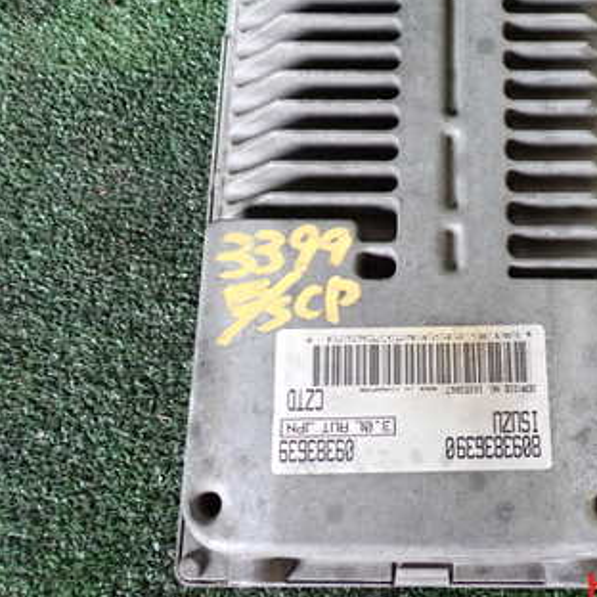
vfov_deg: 33.0
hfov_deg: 32.8
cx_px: 446
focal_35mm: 51
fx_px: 995
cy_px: 186
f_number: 2.3
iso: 640
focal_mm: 5.4
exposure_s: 1/30
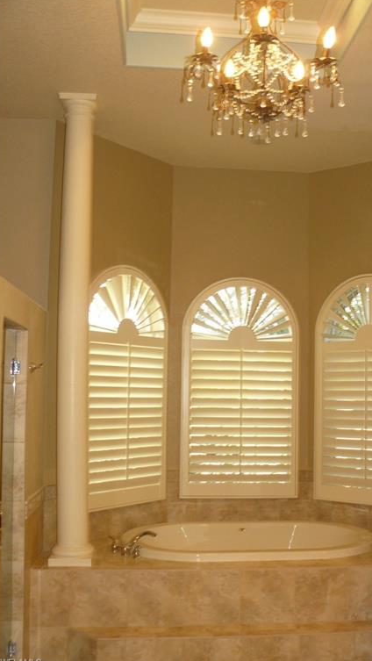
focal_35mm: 40
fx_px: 701
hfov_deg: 29.5
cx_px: 246
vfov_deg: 50.5
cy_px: 332
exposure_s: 1/30
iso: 100
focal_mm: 6
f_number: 2.8
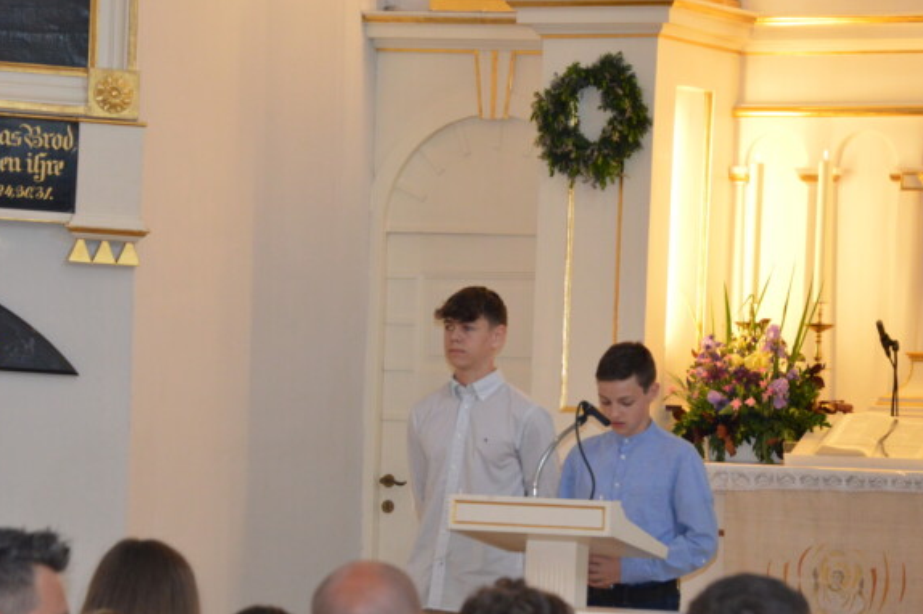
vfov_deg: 7.7
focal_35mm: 178
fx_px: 4553
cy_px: 424
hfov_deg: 11.6
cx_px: 523
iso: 1400
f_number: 5.6
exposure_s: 1/60
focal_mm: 85
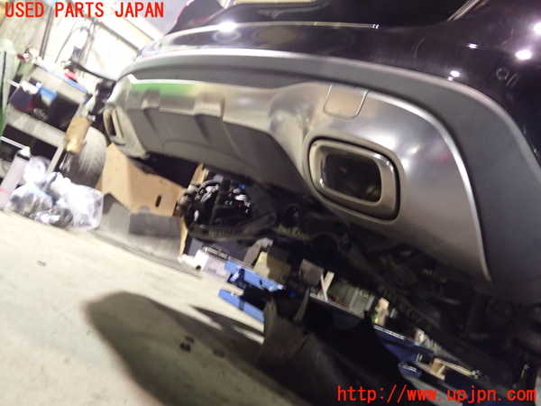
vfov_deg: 46.8
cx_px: 270
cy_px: 203
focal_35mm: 30
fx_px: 469
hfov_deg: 60.0
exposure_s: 1/10
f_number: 2.3
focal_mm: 5.4
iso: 800
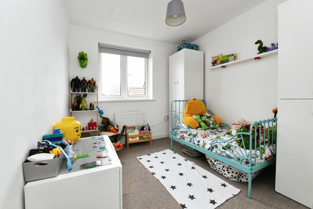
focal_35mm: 15
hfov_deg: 100.4
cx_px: 156
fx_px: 130
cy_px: 104
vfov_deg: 77.3
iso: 800
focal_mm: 15
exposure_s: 1/60
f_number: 8
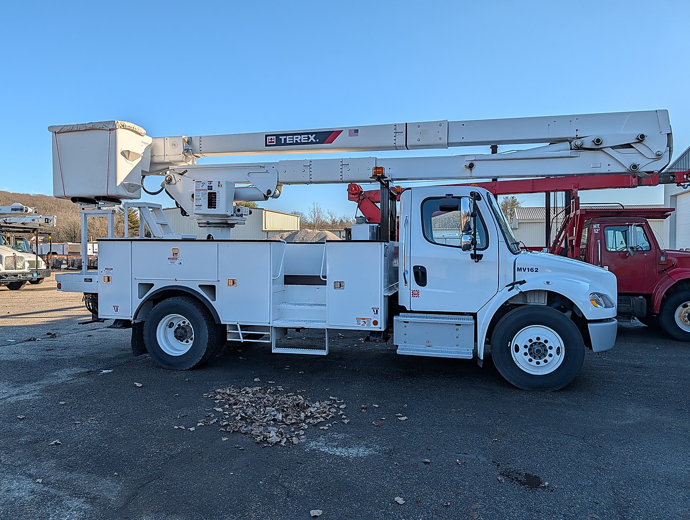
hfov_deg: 71.5
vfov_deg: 57.0
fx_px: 479
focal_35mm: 24
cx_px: 345
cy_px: 260
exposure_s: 1/1435
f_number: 1.68
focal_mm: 6.9
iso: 24
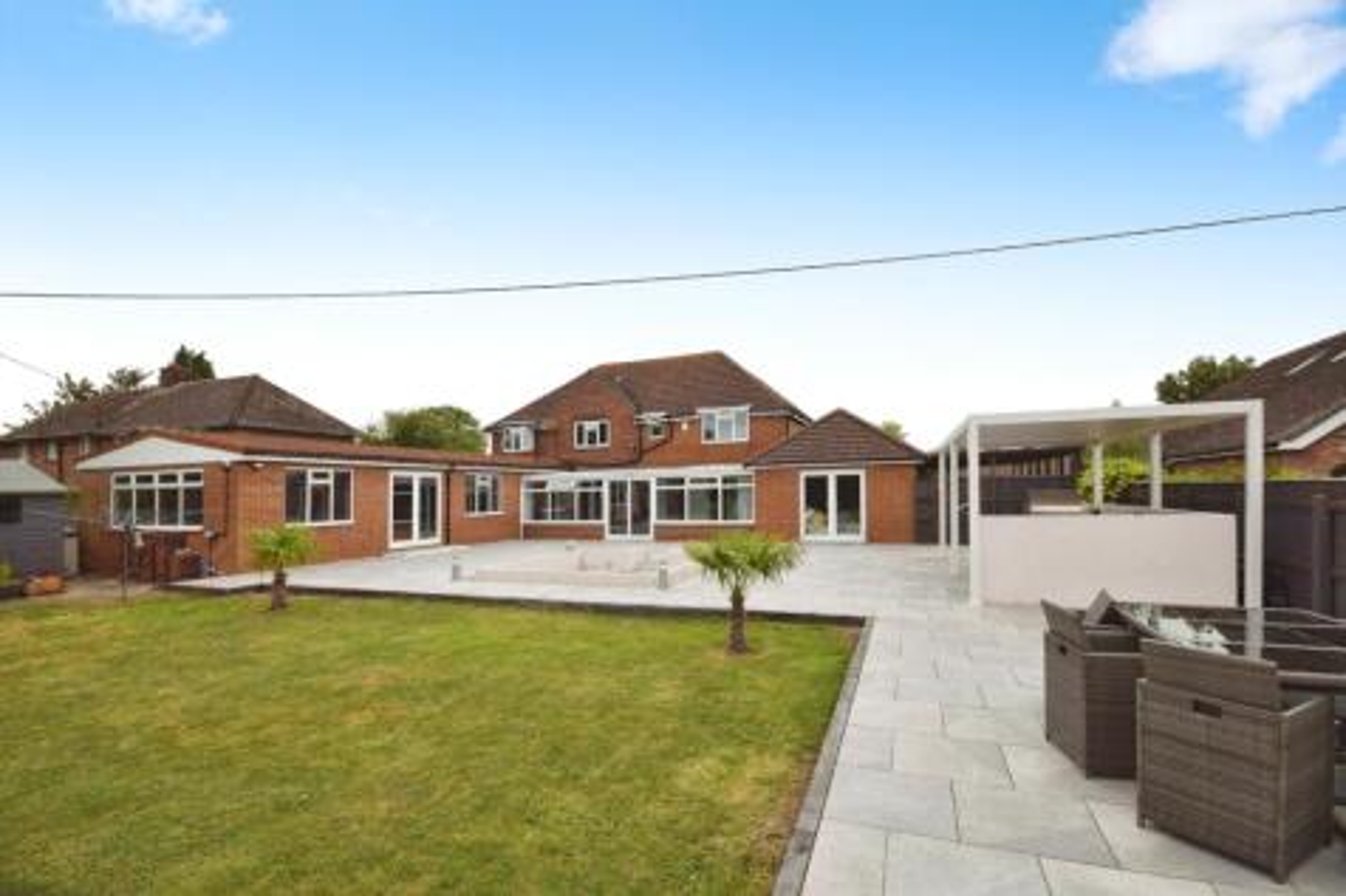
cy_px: 448
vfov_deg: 77.3
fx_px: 561
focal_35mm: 15
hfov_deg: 100.4
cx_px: 673
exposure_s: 1/320
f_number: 8
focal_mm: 10
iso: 200
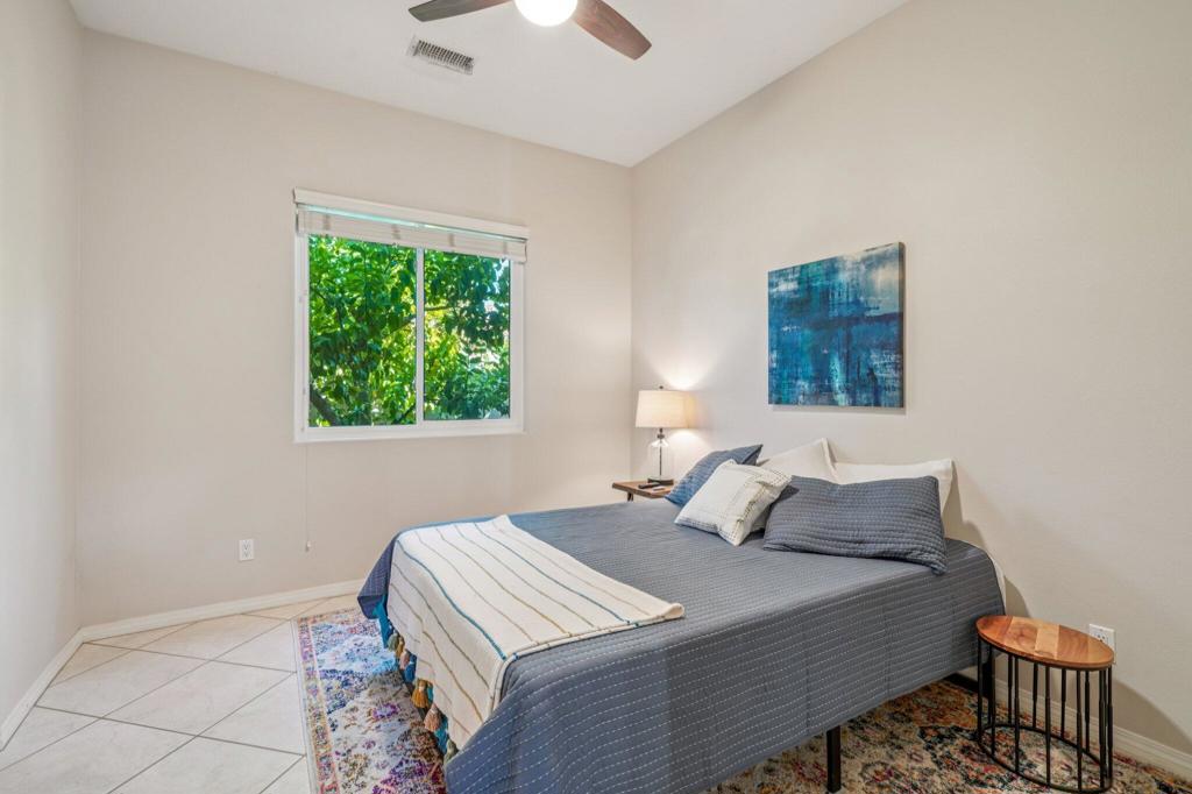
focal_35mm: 16
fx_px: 530
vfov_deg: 73.7
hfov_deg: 96.8
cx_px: 596
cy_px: 397
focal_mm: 16
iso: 400
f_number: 8
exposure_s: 1/6
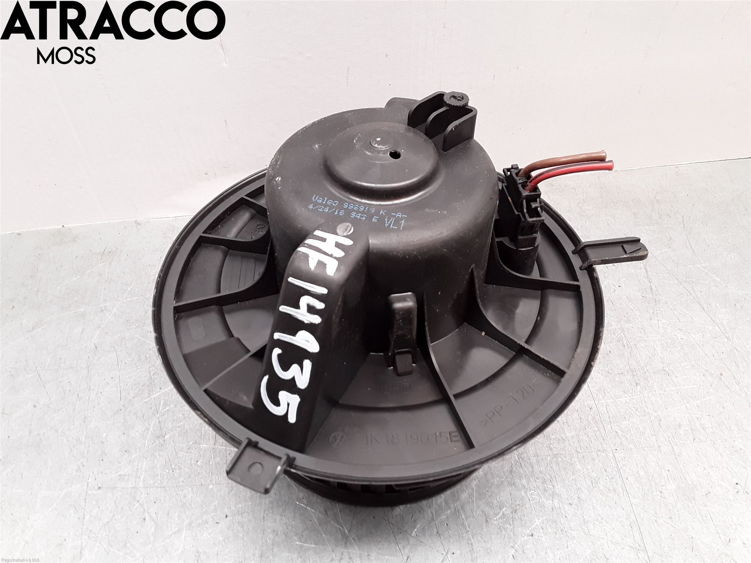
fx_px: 607
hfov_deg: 63.4
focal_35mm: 28
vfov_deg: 49.7
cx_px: 376
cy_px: 282
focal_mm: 2.91
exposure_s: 1/50
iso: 80
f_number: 1.9
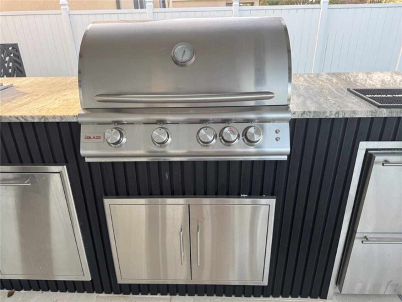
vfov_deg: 56.8
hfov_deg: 71.6
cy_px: 151
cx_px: 201
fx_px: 279
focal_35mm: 24
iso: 80
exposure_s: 1/126
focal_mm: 6.76
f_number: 1.78
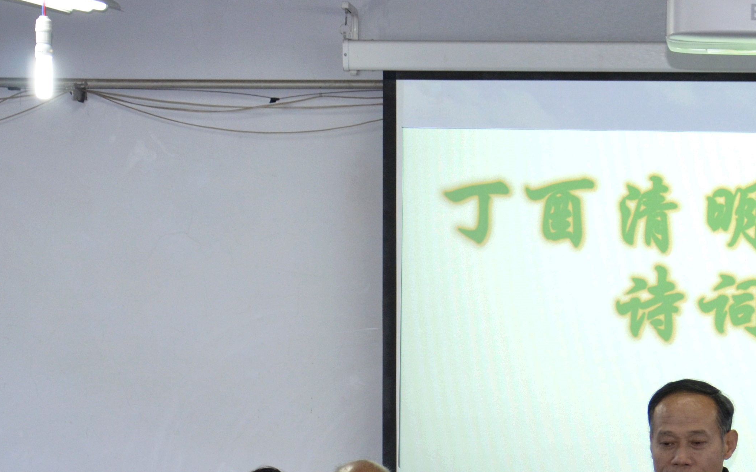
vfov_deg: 8.1
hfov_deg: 12.8
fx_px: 3321
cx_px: 786
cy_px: 534
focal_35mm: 161
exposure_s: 1/60
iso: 800
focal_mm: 45
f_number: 4.8
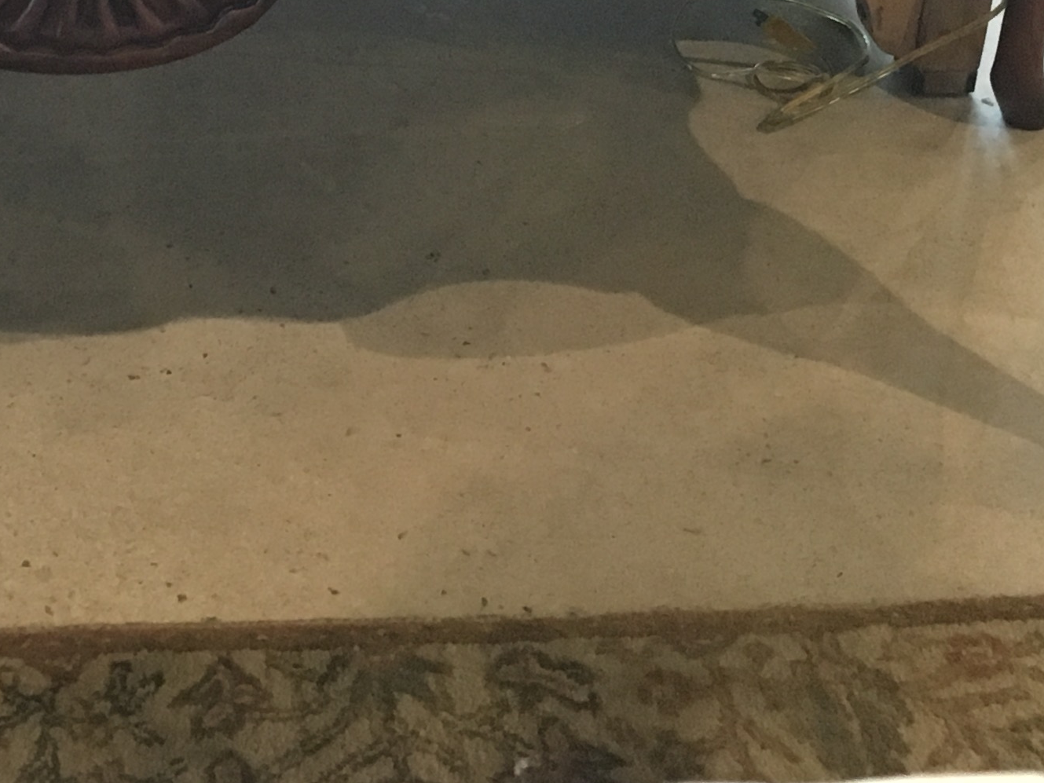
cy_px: -335
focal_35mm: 88
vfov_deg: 15.7
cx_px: 34
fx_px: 2654
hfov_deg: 21.6
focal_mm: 4.15
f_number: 2.2
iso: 200
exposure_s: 1/24
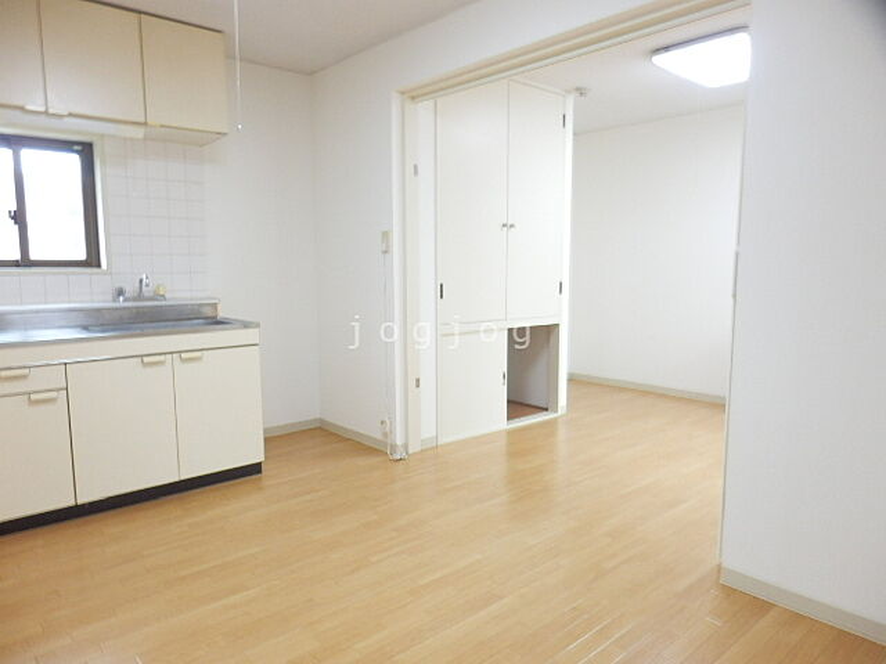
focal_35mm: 24
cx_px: 443
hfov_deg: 71.6
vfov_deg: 56.8
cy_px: 332
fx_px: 614
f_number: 3
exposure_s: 1/30
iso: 250
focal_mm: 4.2
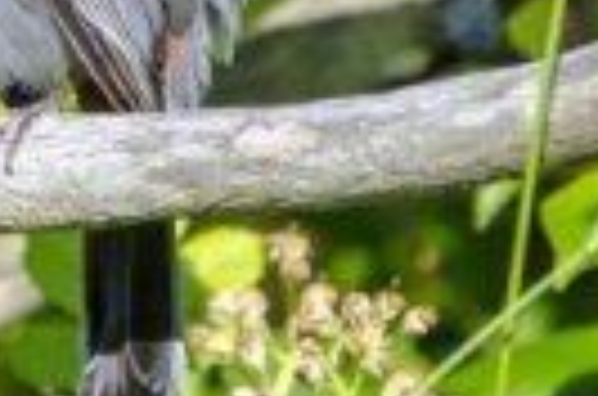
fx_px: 51769
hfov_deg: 0.7
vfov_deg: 0.4
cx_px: -216
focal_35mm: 3124
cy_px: -92
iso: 560
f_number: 6.3
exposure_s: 1/1000
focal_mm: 600
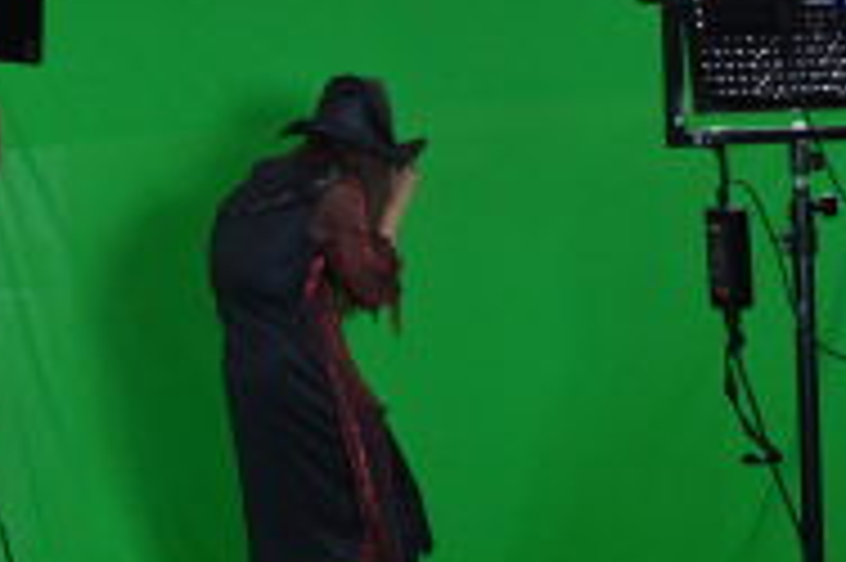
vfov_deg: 11.8
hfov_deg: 17.1
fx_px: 2724
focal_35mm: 116
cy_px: 364
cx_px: -76
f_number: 3.8
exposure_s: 1/60
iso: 800
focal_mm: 24
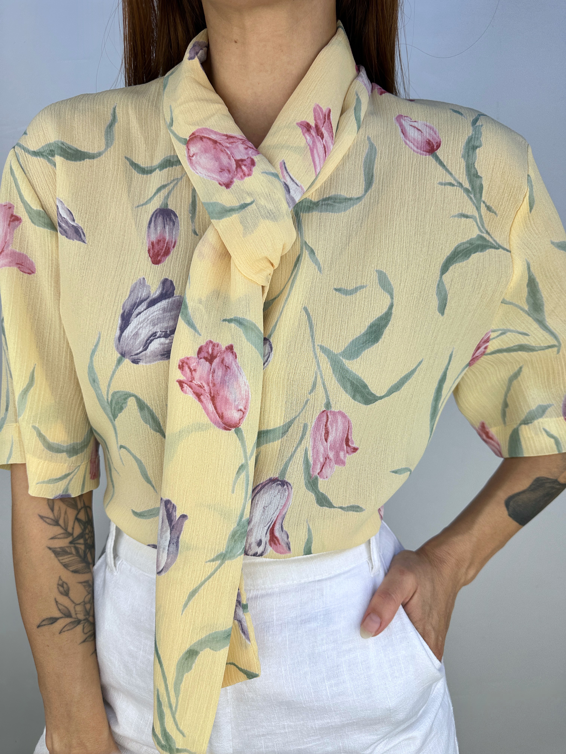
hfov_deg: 56.8
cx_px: 283
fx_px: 523
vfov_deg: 71.6
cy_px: 377
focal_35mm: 24
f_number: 1.78
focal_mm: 6.86
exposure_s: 1/724
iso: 80
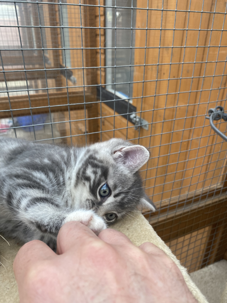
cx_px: 114
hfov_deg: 53.1
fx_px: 227
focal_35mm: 26
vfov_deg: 67.3
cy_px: 152
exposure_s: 1/104
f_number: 1.8
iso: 125
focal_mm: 4.25
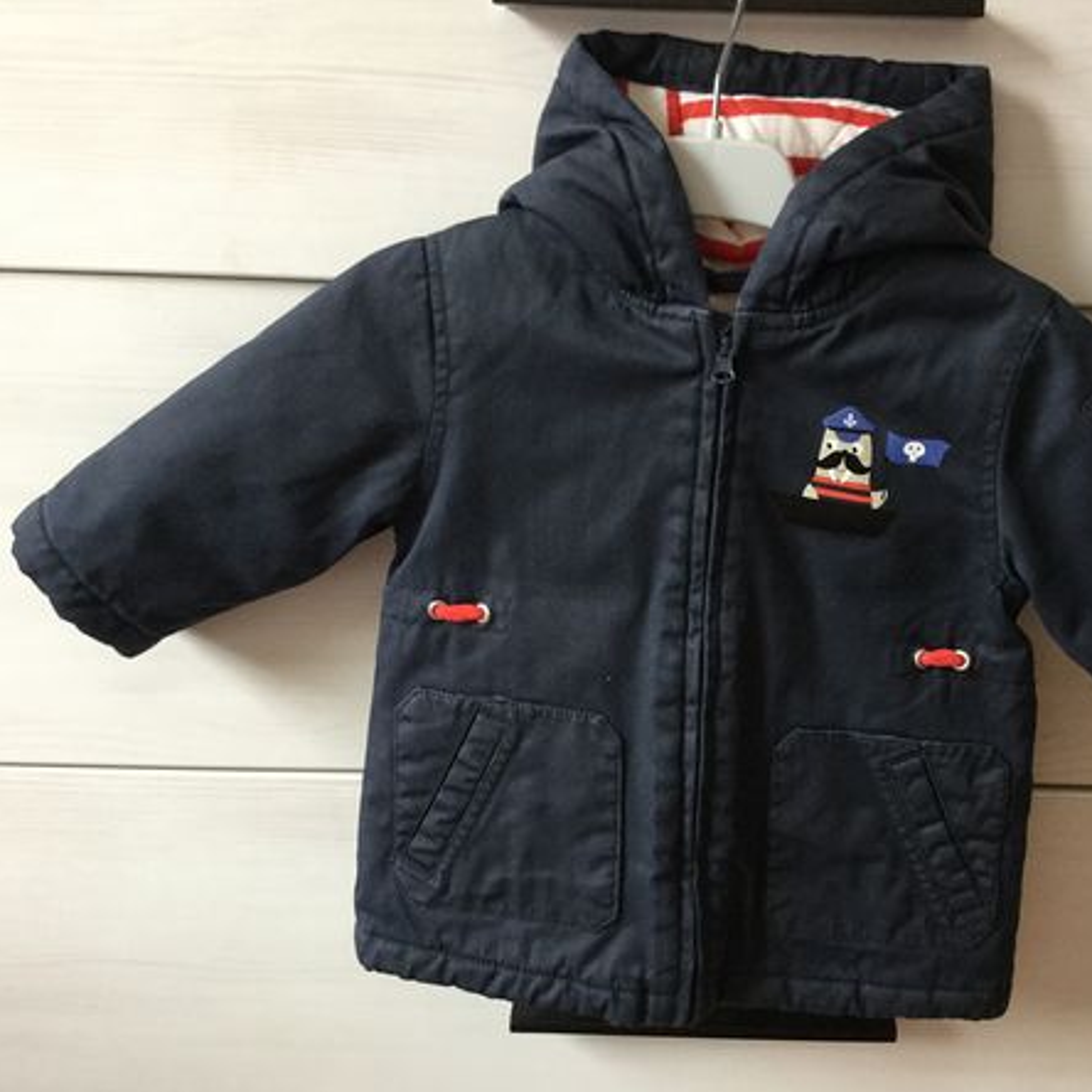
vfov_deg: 44.9
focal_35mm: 37
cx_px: 718
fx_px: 1321
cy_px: 548
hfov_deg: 44.3
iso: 125
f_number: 2.4
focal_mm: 3.3
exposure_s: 1/33
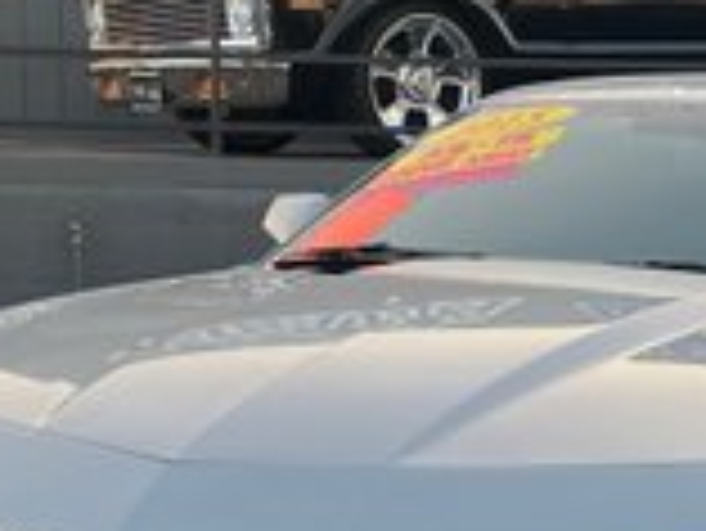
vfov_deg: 12.4
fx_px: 2429
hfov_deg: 16.4
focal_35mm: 119
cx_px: 567
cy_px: 432
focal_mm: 5.7
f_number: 1.5
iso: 40
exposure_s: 1/193
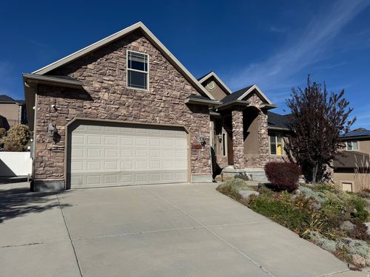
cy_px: 138
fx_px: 257
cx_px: 185
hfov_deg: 71.6
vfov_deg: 56.8
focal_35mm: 24
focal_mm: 6.76
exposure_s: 1/9009
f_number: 1.78
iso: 80
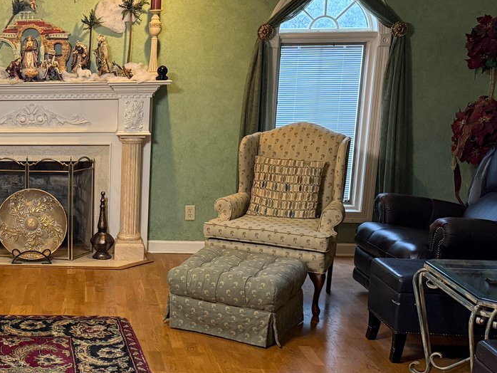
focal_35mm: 52
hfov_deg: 33.3
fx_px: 747
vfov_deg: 28.0
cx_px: -12
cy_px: 226
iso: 500
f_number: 1.78
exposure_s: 1/60
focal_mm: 6.76
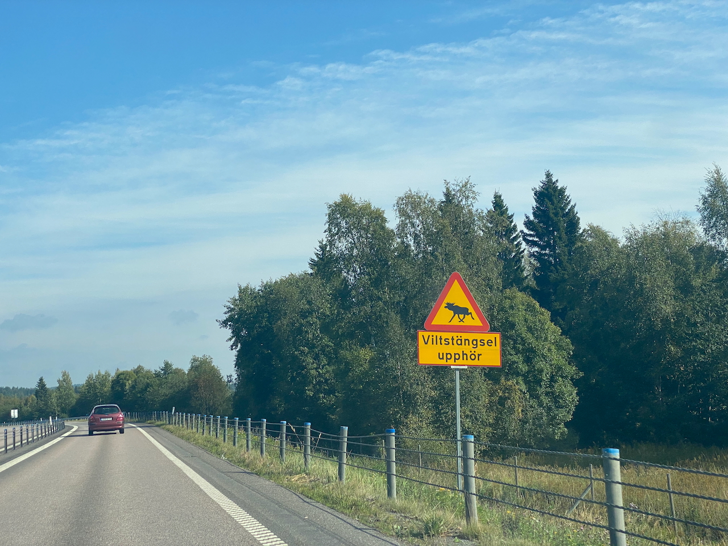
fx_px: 1094
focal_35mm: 52
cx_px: 364
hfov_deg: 36.8
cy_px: 273
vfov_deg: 28.0
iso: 20
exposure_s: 1/1453
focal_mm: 6
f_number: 2
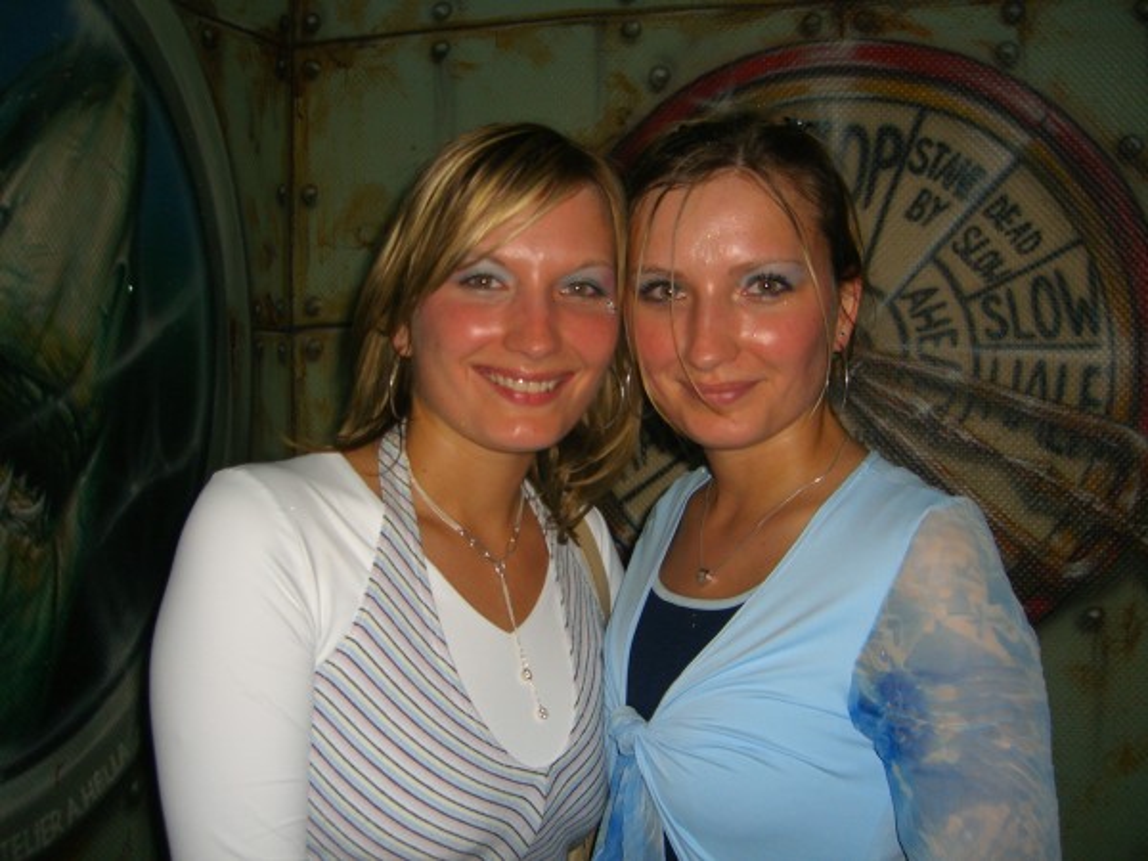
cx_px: 574
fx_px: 1260
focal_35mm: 38
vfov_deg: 37.7
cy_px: 430
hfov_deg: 49.0
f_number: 2.8
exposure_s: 1/60
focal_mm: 7.9
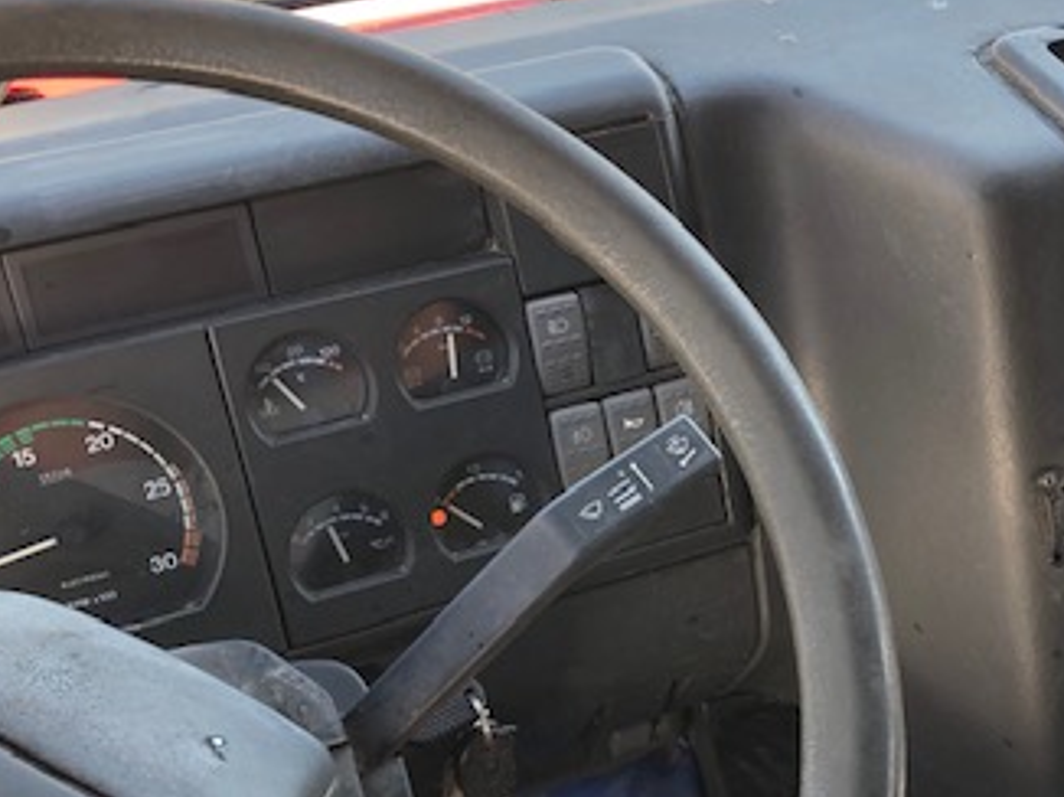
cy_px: 490
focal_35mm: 55
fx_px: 1689
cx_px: 725
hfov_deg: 34.6
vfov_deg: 26.5
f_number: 1.8
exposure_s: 1/120
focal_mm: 4
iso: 32
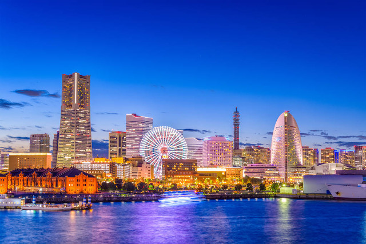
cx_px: 183
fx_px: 508
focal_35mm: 50
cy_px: 122
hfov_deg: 39.6
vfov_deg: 27.0
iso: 100
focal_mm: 50
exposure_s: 13
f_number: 5
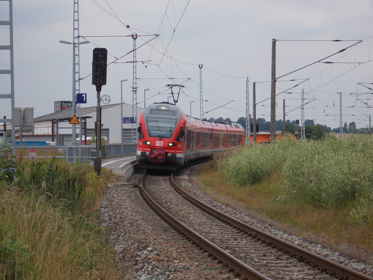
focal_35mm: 113
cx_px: 186
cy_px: 140
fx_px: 1218
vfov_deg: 13.1
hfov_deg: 17.4
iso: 80
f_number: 6
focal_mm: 20.1
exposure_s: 1/250
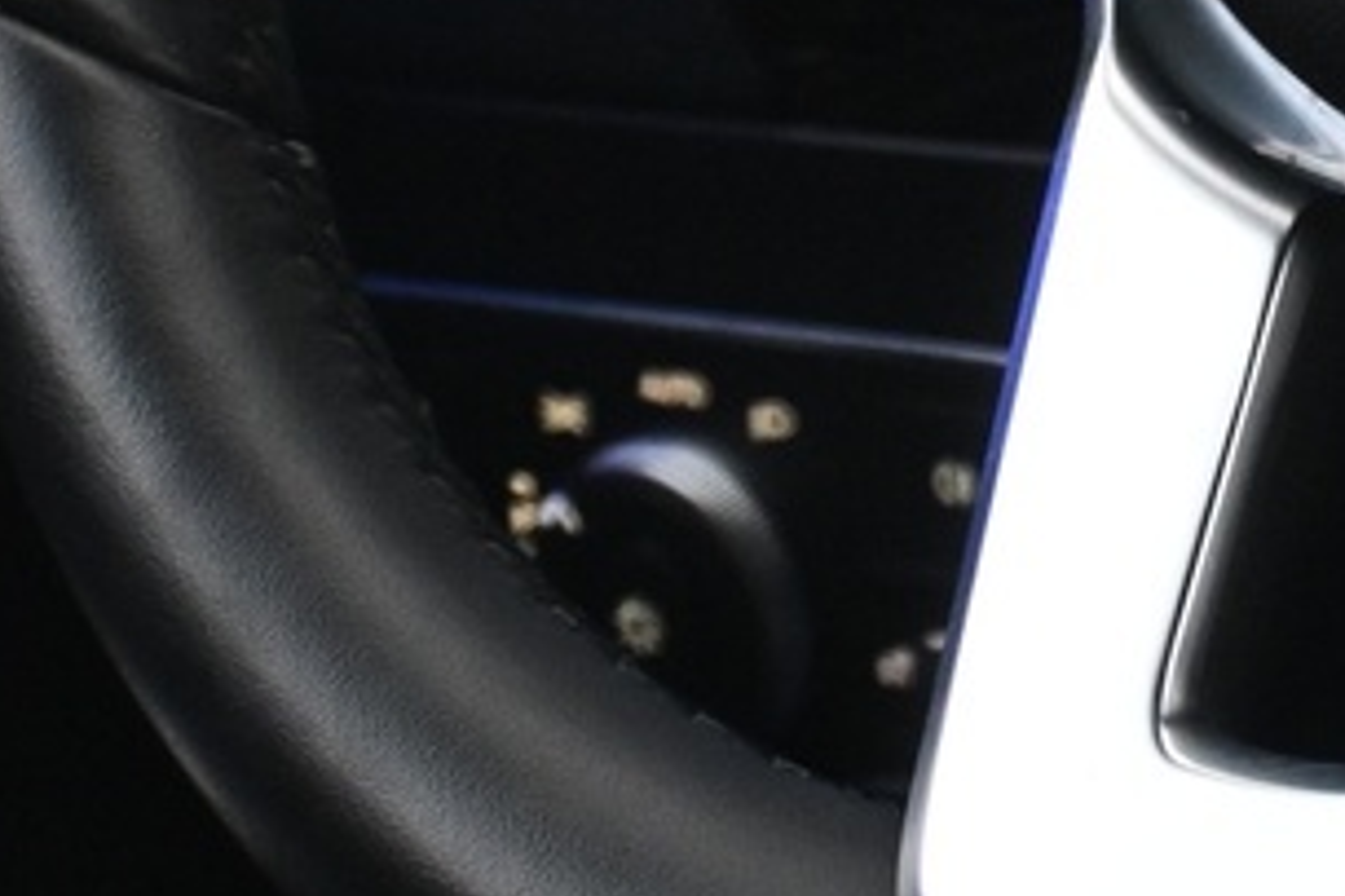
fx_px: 7878
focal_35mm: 211
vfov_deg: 6.4
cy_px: -649
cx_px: 2006
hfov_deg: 9.5
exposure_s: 1/13
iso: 1600
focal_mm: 26.5
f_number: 4.5
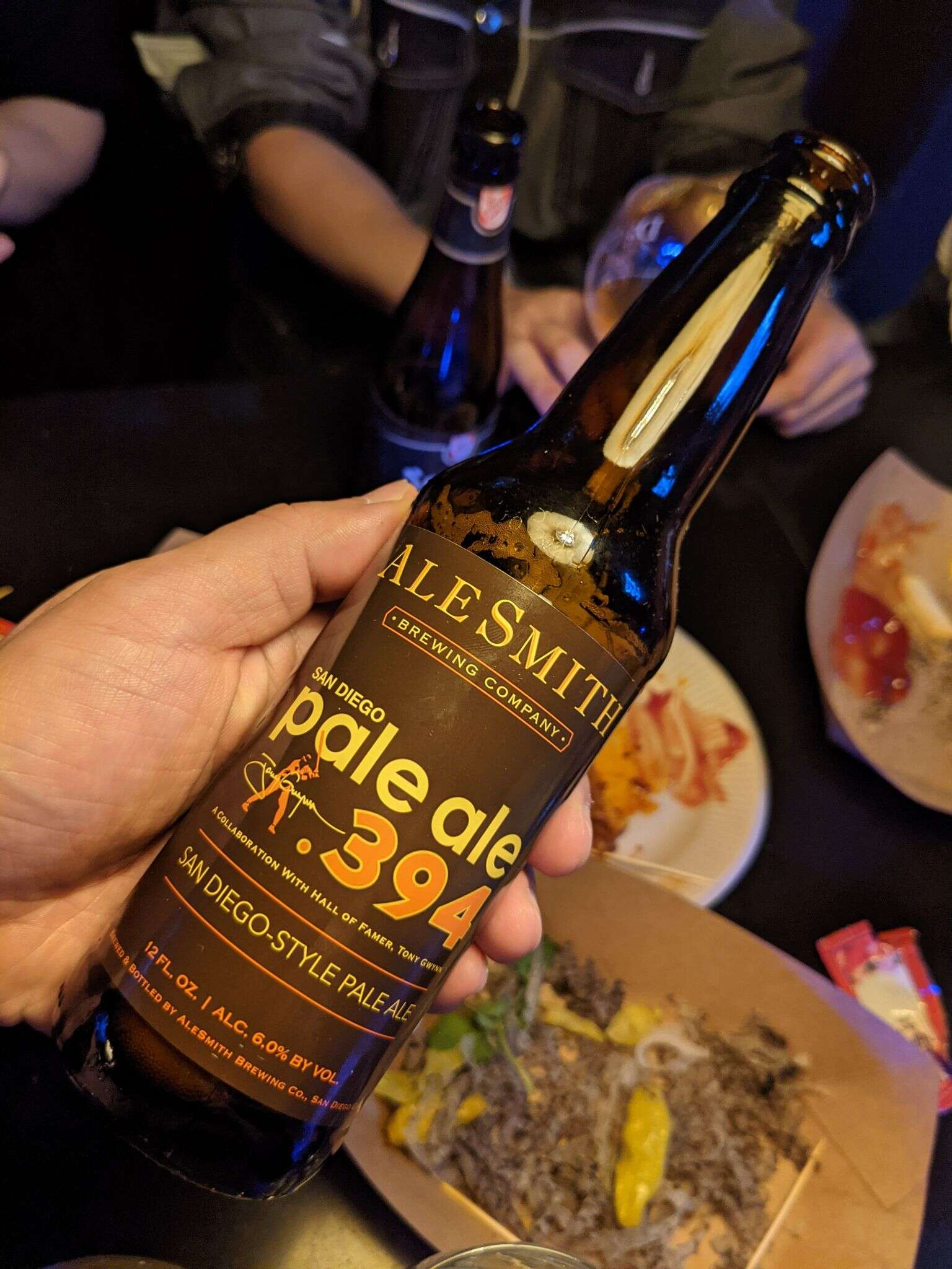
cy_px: 634
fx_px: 990
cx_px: 476
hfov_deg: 51.4
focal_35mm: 27
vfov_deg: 65.3
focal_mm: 4.38
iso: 246
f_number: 1.73
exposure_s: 1/25
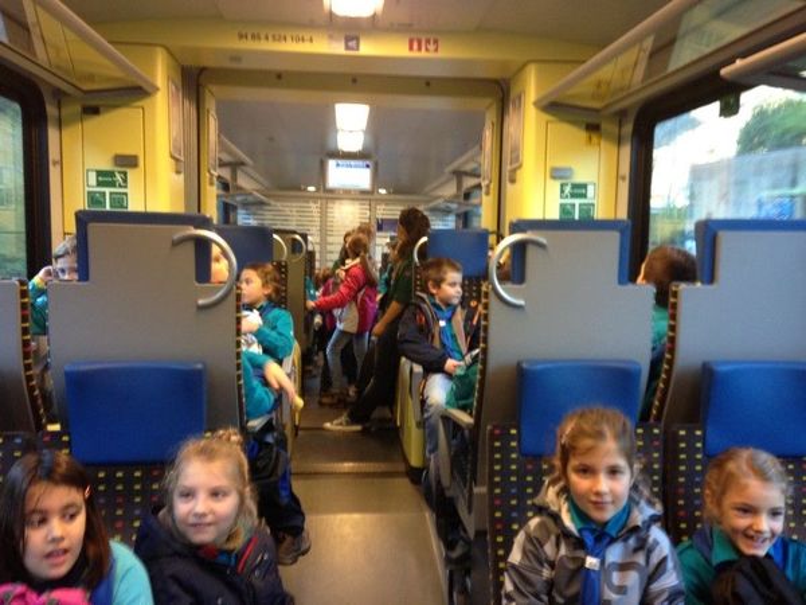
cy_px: 302
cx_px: 403
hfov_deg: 55.4
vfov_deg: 42.9
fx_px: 768
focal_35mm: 33
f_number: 2.4
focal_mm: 4.12
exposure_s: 1/20
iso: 160
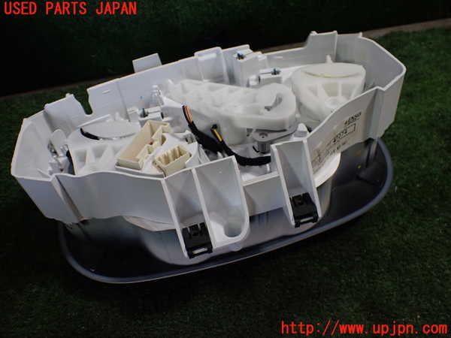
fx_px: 391
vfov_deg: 46.8
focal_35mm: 30
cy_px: 169
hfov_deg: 60.0
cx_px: 226
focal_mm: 5.4
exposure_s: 1/125
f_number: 2.3
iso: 250
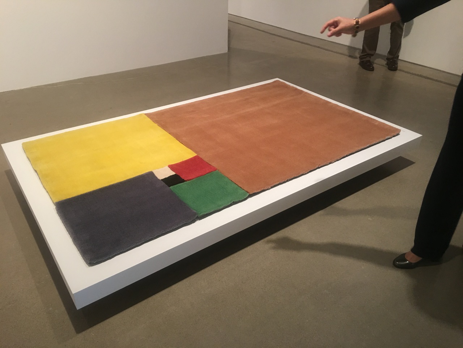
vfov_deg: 48.2
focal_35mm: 29
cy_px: 174
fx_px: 388
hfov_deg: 61.7
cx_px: 232
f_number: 2.2
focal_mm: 4.15
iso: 50
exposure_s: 1/15
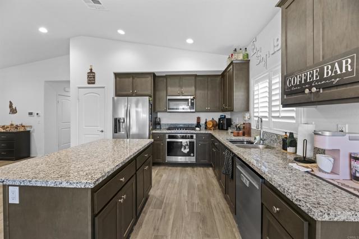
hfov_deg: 104.2
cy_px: 120
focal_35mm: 14
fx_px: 140
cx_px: 180
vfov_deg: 81.2
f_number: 8
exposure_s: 1/20
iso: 3200
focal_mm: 14
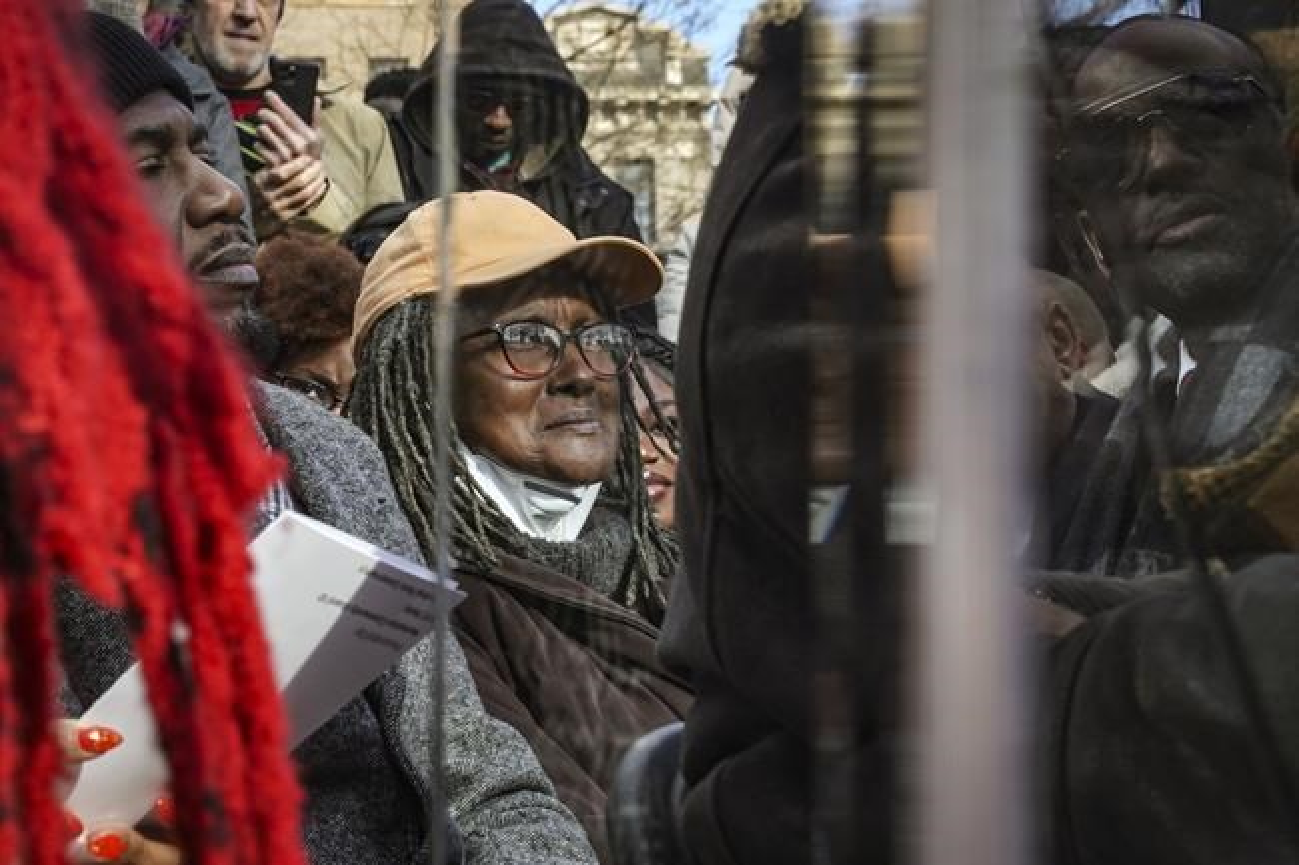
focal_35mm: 68
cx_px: 650
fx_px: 2453
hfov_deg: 29.7
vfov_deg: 20.0
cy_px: 432
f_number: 13
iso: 800
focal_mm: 68
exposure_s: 1/250
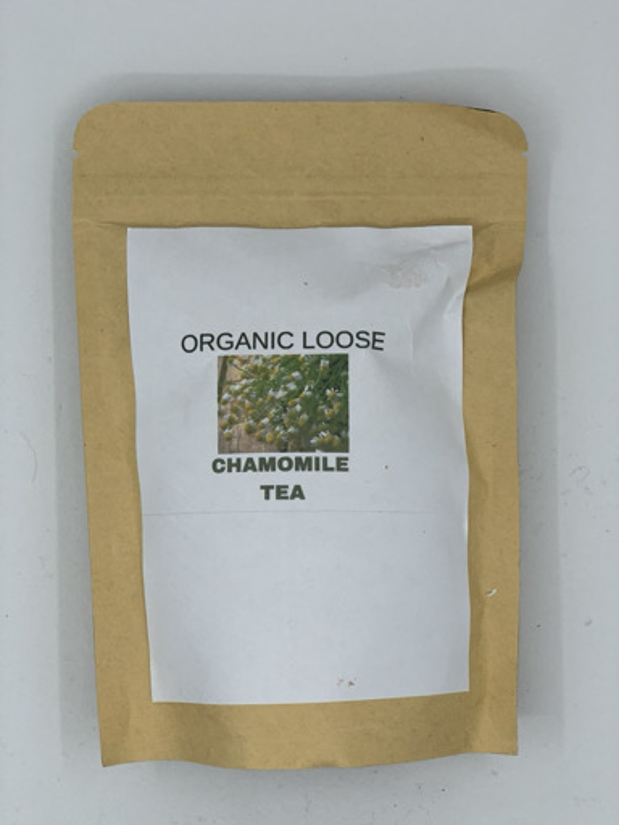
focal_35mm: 52
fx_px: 1240
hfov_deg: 28.0
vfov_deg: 36.8
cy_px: 412
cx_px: 310
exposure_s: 1/516
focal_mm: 6
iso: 16
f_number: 2.4
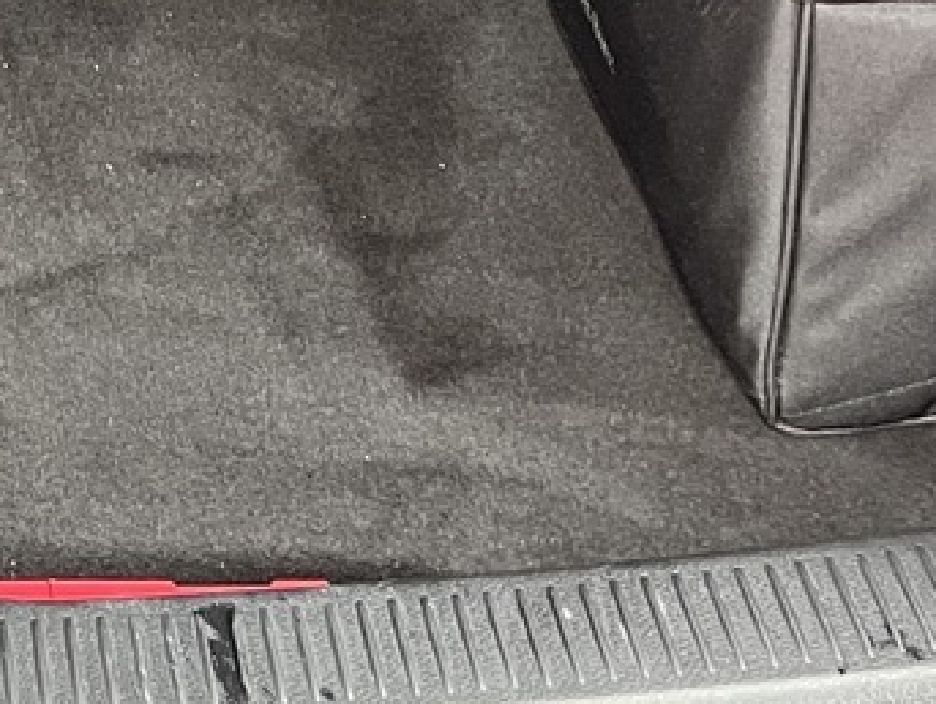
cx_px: -276
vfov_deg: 12.4
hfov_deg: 17.0
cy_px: -570
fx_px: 2950
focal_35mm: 109
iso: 640
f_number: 1.6
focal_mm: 5.1
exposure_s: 1/30
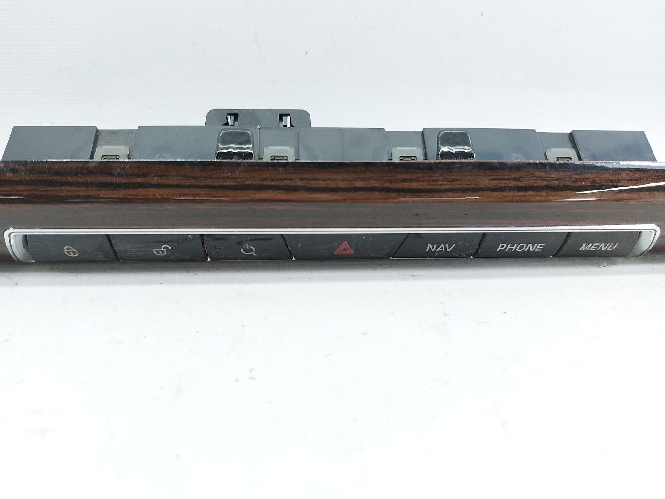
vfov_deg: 56.8
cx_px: 332
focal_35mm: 24
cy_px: 250
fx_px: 461
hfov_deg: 71.6
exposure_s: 1/50
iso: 64
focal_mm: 5.23
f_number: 1.8
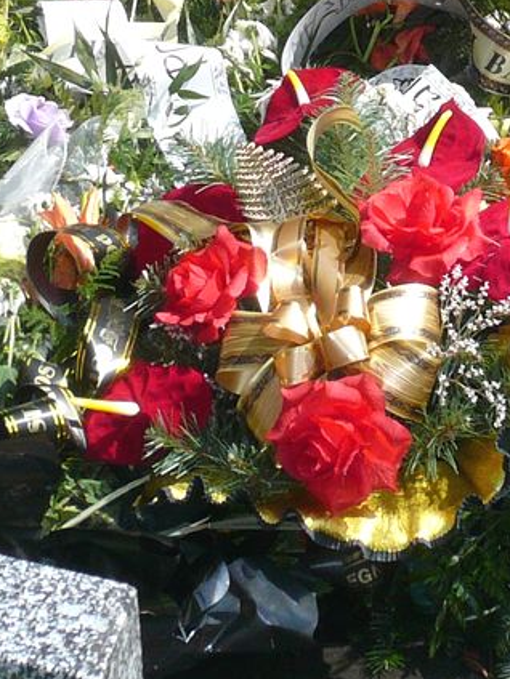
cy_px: -132
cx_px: 484
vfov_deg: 18.8
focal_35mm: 99
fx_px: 1945
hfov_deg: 14.7
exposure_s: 1/125
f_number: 8
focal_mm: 4.6
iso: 100
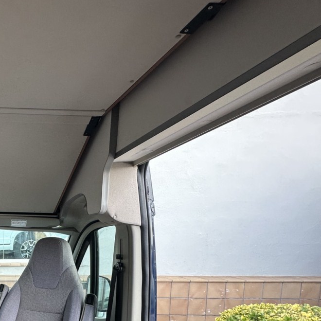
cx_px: -19
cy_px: 272
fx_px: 315
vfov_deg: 49.7
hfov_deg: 43.7
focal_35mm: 30
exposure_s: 1/99
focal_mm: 2.22
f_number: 2.2
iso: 80
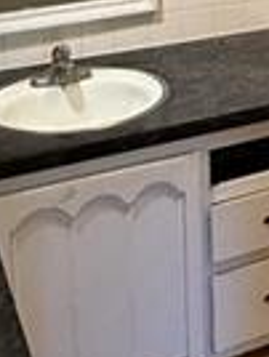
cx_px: 357
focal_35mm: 80
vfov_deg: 22.7
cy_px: -53
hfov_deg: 17.3
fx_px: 826
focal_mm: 2.22
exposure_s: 1/60
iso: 320
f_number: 2.2
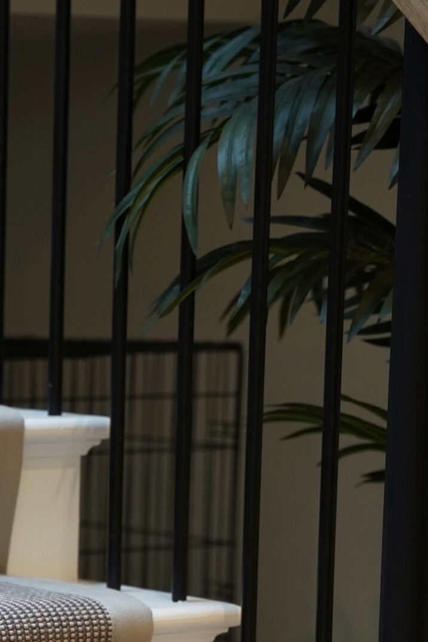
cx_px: -73
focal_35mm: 167
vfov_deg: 12.1
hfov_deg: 8.2
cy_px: 743
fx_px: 2976
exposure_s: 1/160
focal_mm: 70
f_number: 3.2
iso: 1600
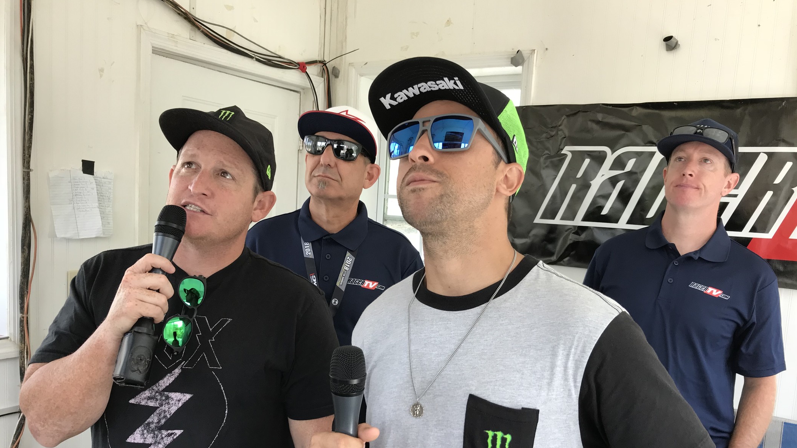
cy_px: 294
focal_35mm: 31
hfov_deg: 62.6
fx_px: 655
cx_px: 397
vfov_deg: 37.4
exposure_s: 1/121
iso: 32
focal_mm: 3.99
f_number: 1.8
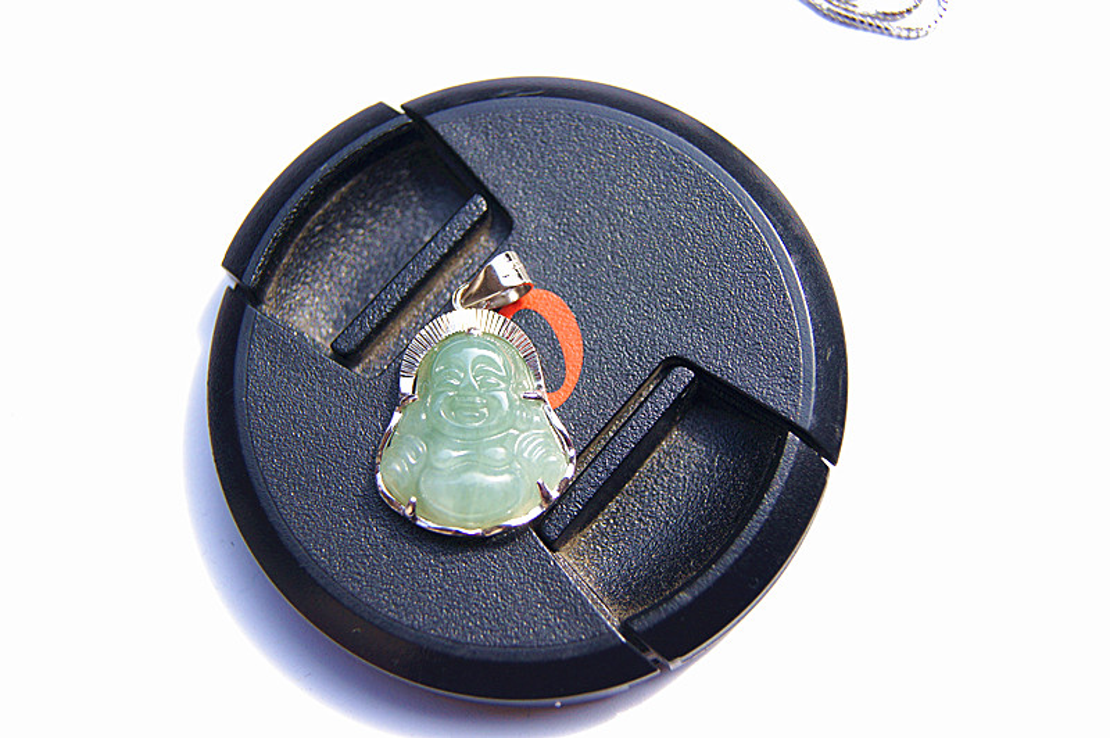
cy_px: 369
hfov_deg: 37.9
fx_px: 1617
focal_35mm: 52
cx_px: 555
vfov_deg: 25.7
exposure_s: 1/800
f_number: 5.6
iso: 200
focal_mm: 35
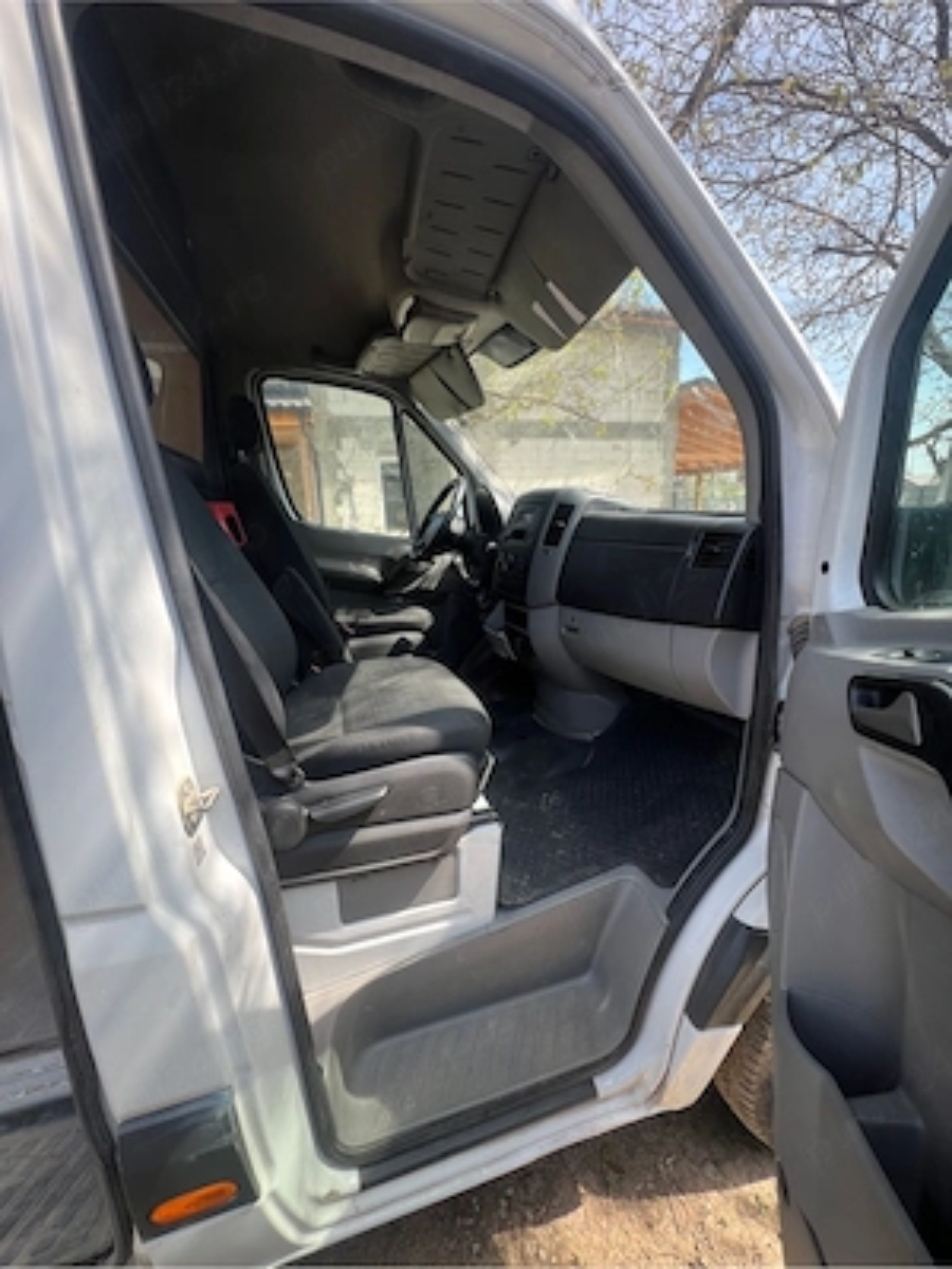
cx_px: 476
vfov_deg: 106.2
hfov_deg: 89.9
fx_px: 477
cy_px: 634
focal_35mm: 13
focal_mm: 1.57
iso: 32
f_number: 1.8
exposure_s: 1/154
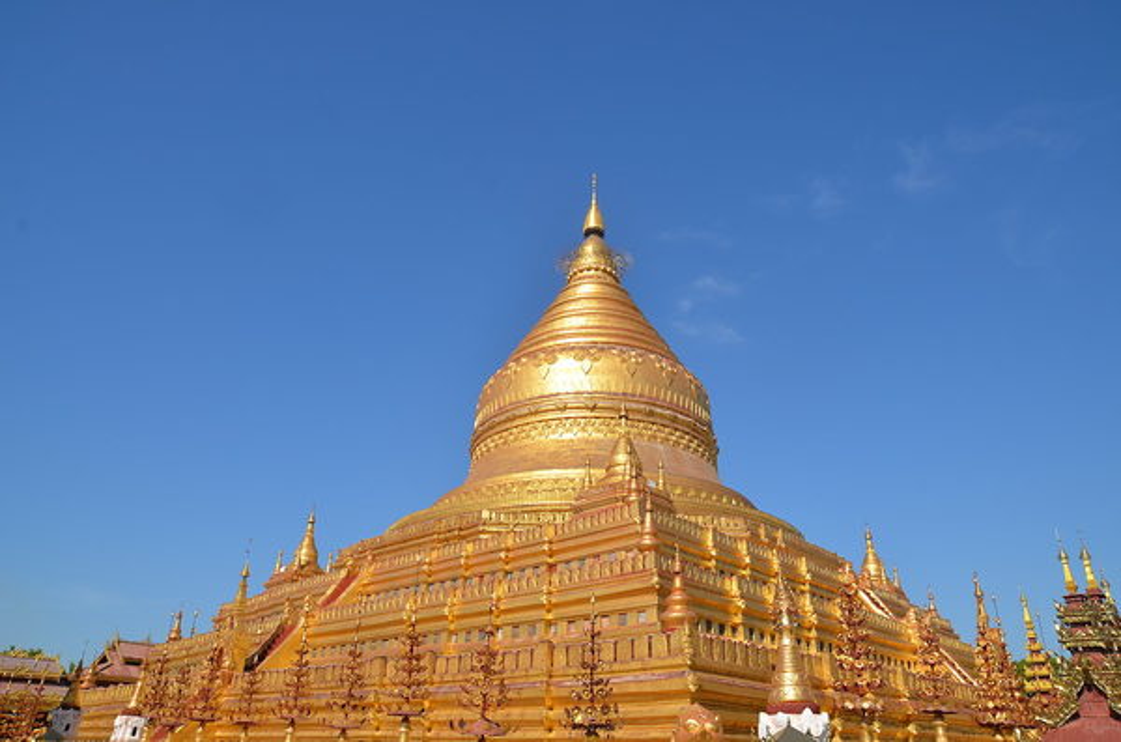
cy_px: 371
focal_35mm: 48
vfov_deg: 27.9
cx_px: 560
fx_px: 1491
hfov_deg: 41.2
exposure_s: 1/320
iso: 100
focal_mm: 32
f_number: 9
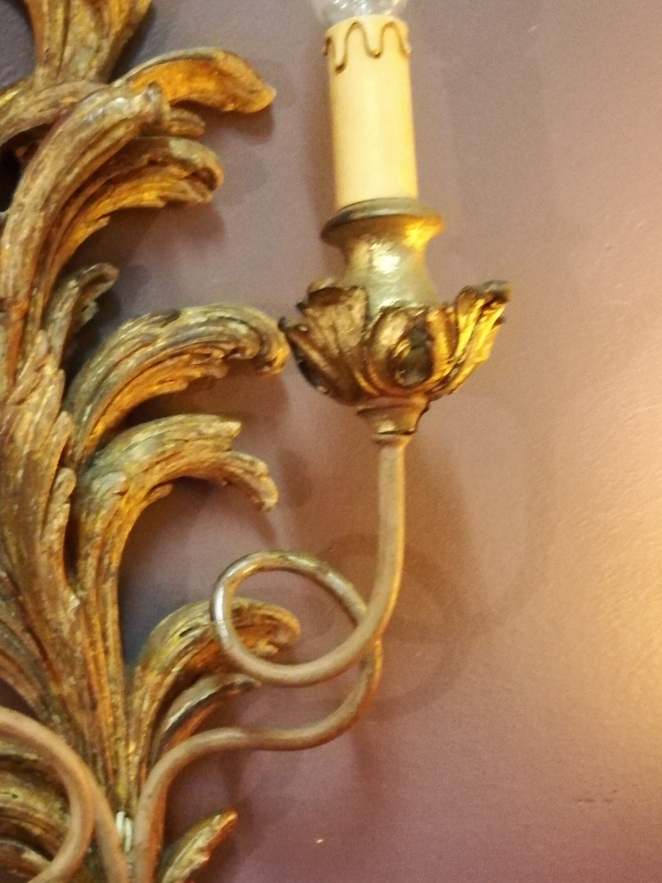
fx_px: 1352
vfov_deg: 36.2
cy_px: 443
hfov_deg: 26.6
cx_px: 63
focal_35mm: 53
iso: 2000
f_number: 2.2
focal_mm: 3.83
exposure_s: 1/14.3
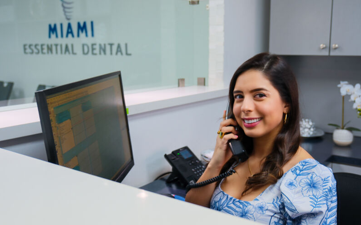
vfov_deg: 35.3
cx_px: 182
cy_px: 114
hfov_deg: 54.0
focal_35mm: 36
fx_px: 354
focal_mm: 23.4
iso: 160
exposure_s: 1/34
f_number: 2.8
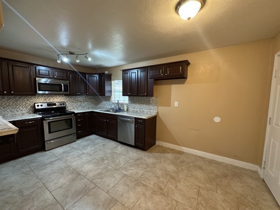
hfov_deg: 102.1
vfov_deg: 85.7
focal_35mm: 14
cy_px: 105
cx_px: 140
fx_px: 113
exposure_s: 1/60
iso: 400
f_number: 2.2
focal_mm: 2.22
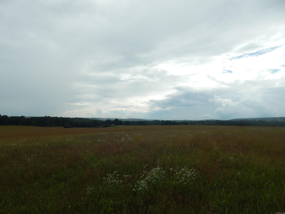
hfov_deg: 73.9
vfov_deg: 58.9
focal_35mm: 23
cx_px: 142
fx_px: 189
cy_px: 107
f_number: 6
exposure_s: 1/640
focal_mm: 4
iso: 125
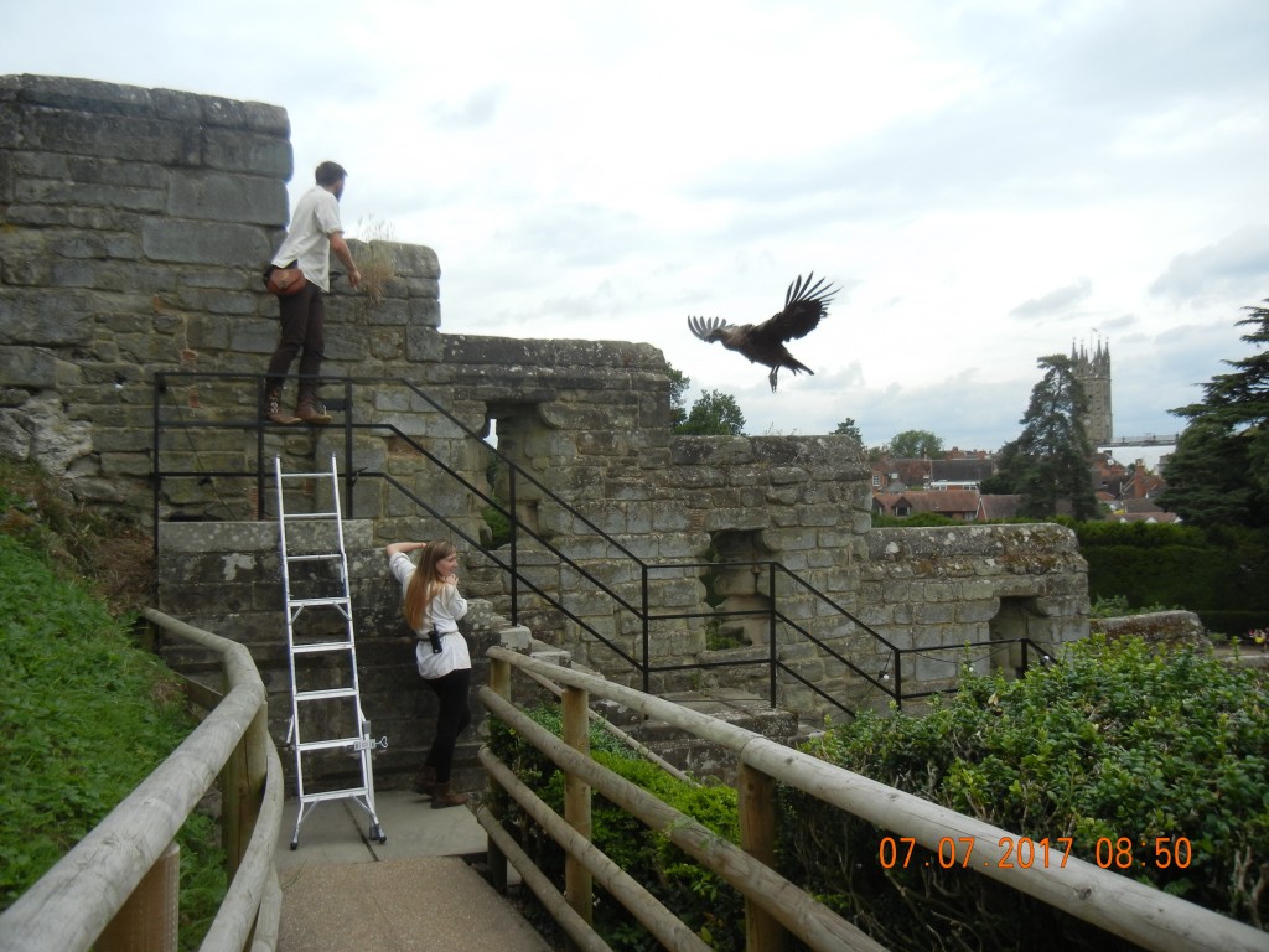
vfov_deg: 46.8
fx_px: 1100
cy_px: 476
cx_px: 634
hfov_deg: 60.0
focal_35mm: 30
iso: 160
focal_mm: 5.4
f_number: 3.5
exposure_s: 1/980
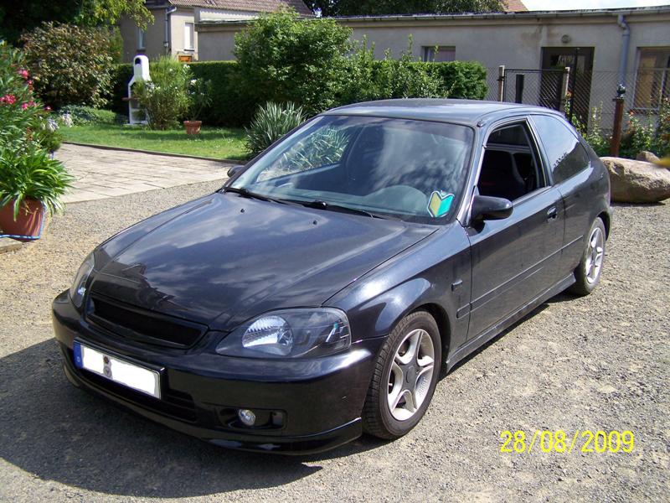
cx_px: 335
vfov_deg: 37.7
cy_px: 252
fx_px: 735
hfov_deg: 49.0
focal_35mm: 38
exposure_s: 1/500
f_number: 2.8
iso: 64
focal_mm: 6.3
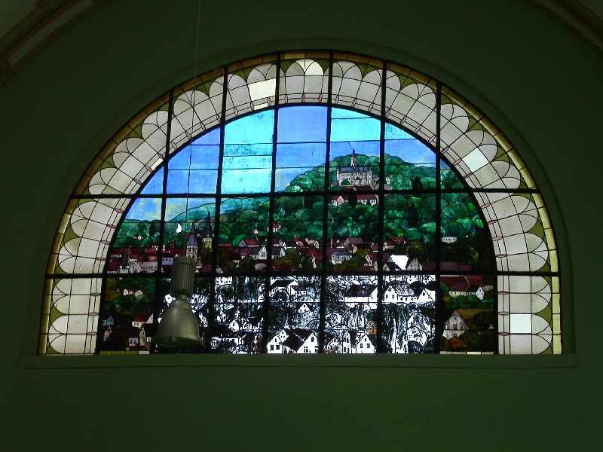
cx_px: 302
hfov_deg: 23.8
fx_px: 1428
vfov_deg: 18.0
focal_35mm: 82
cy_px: 226
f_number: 4
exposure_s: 1/180
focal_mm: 16.9
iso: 100
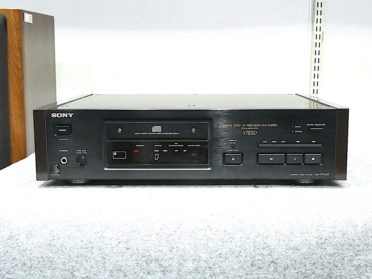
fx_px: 505
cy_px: 140
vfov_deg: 30.9
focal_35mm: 47
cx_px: 186
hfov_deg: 40.4
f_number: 6.3
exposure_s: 1/30
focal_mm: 8.4
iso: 1600
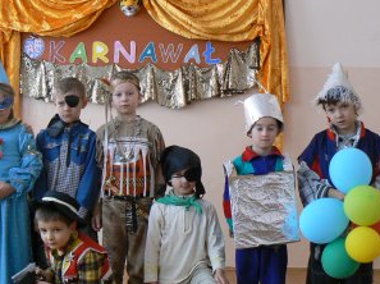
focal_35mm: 63
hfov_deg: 30.6
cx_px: 141
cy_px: 154
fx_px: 691
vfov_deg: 23.2
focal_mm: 6.7
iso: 200
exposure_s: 1/30
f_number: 2.8
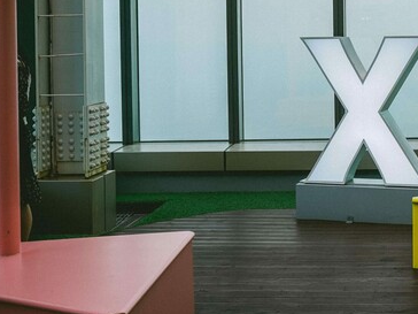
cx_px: 439
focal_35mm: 65
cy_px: 55
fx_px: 785
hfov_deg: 27.7
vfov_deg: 22.2
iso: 100
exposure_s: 1/40
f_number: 6.3
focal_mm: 29
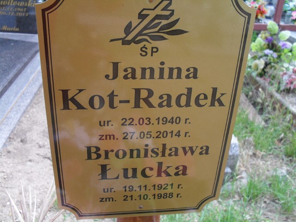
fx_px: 299
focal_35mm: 35
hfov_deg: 52.6
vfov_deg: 40.7
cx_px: 148
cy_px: 111
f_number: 3.2
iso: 100
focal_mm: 6.3
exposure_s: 1/125
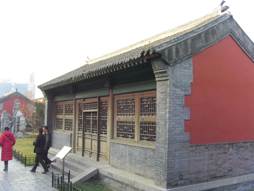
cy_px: 96
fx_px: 286
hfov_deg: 47.9
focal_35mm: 39
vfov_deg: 36.8
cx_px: 127
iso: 80
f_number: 3.5
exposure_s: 1/125
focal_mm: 6.6
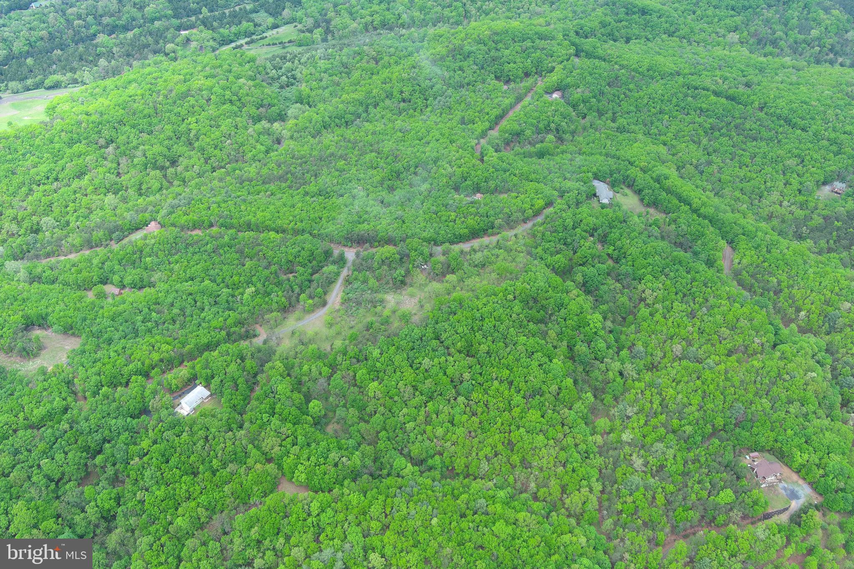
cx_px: 427
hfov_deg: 63.7
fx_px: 688
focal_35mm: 29
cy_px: 284
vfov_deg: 45.0
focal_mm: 10.57
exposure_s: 1/278
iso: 100
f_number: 2.8
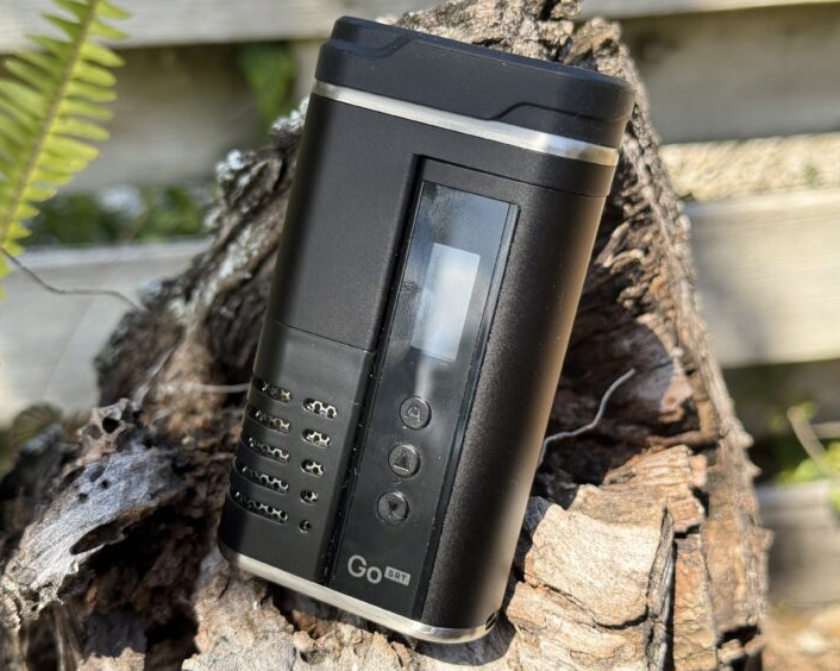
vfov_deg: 29.7
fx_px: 1267
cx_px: 403
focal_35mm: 51
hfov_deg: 36.7
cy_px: 332
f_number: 1.78
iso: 100
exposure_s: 1/951
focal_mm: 6.76
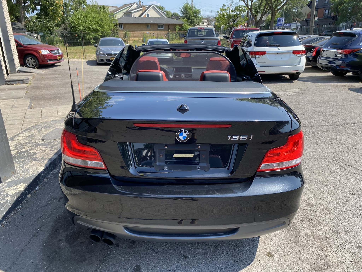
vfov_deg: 53.1
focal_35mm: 26
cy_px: 136
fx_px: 272
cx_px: 181
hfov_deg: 67.3
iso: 32
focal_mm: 4.25
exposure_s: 1/898
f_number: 1.8
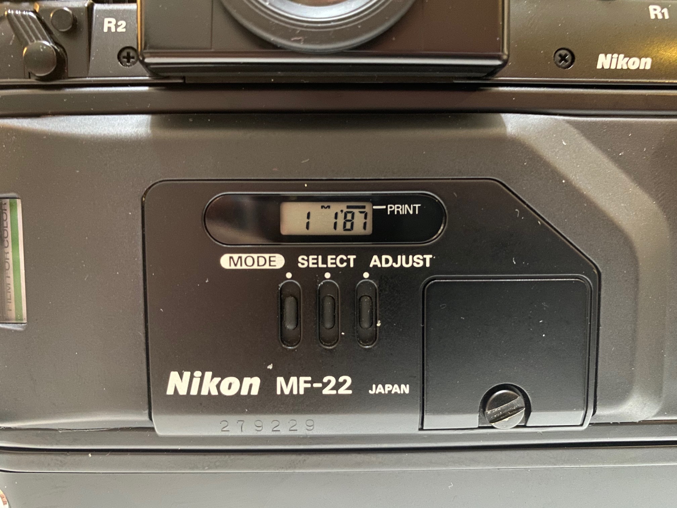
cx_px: 338
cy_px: 254
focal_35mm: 26
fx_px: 508
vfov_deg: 53.1
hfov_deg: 67.3
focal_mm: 4.25
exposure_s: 1/13
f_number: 1.8
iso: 500
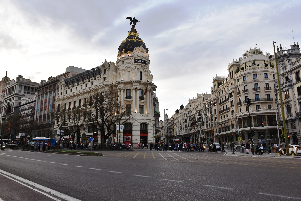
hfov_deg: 67.4
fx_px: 226
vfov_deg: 47.9
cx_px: 150
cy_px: 100
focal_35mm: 27
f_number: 9
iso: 100
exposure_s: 1/100
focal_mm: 18
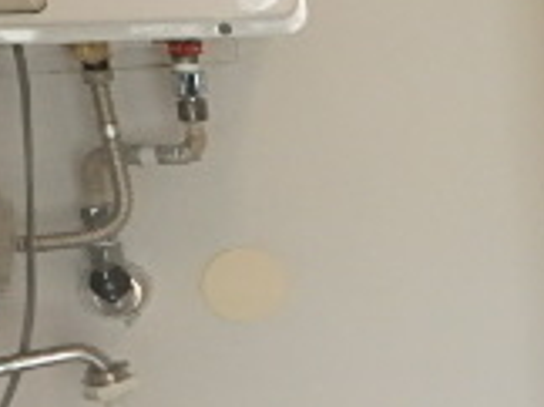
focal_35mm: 83
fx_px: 1302
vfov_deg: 17.5
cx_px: 967
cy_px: 343
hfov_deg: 18.6
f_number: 3.5
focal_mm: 3.7
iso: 200
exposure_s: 1/50
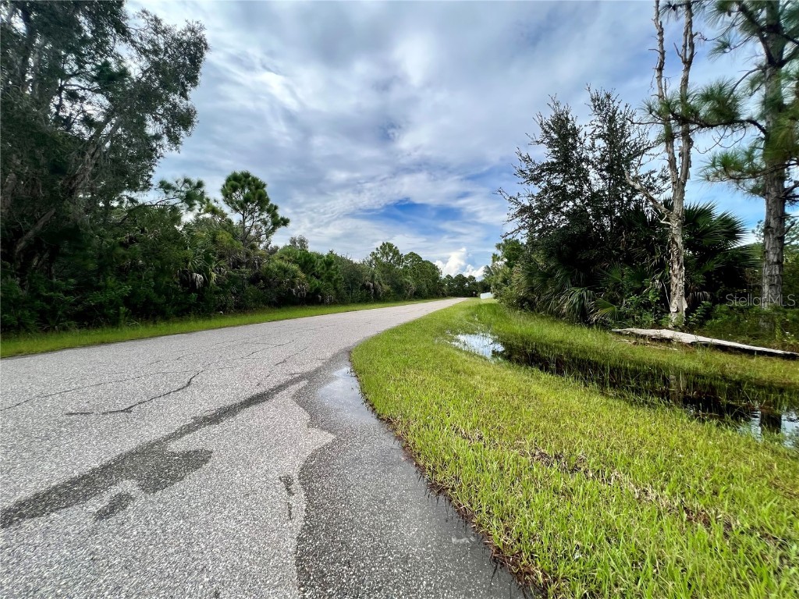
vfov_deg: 89.9
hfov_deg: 106.2
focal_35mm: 13
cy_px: 300
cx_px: 400
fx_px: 300
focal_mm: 1.57
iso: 32
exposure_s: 1/1531
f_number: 1.8
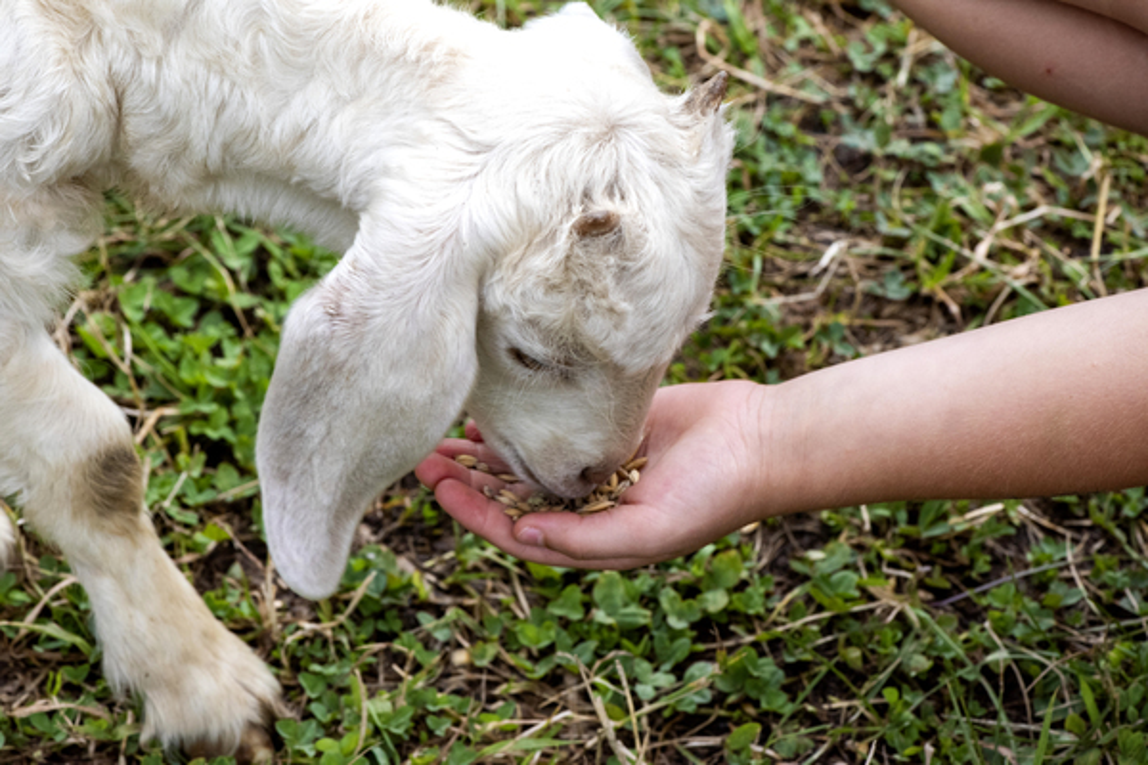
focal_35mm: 105
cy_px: 382
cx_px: 574
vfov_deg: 13.0
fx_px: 3348
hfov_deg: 19.5
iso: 2000
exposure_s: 1/250
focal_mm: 105
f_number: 14
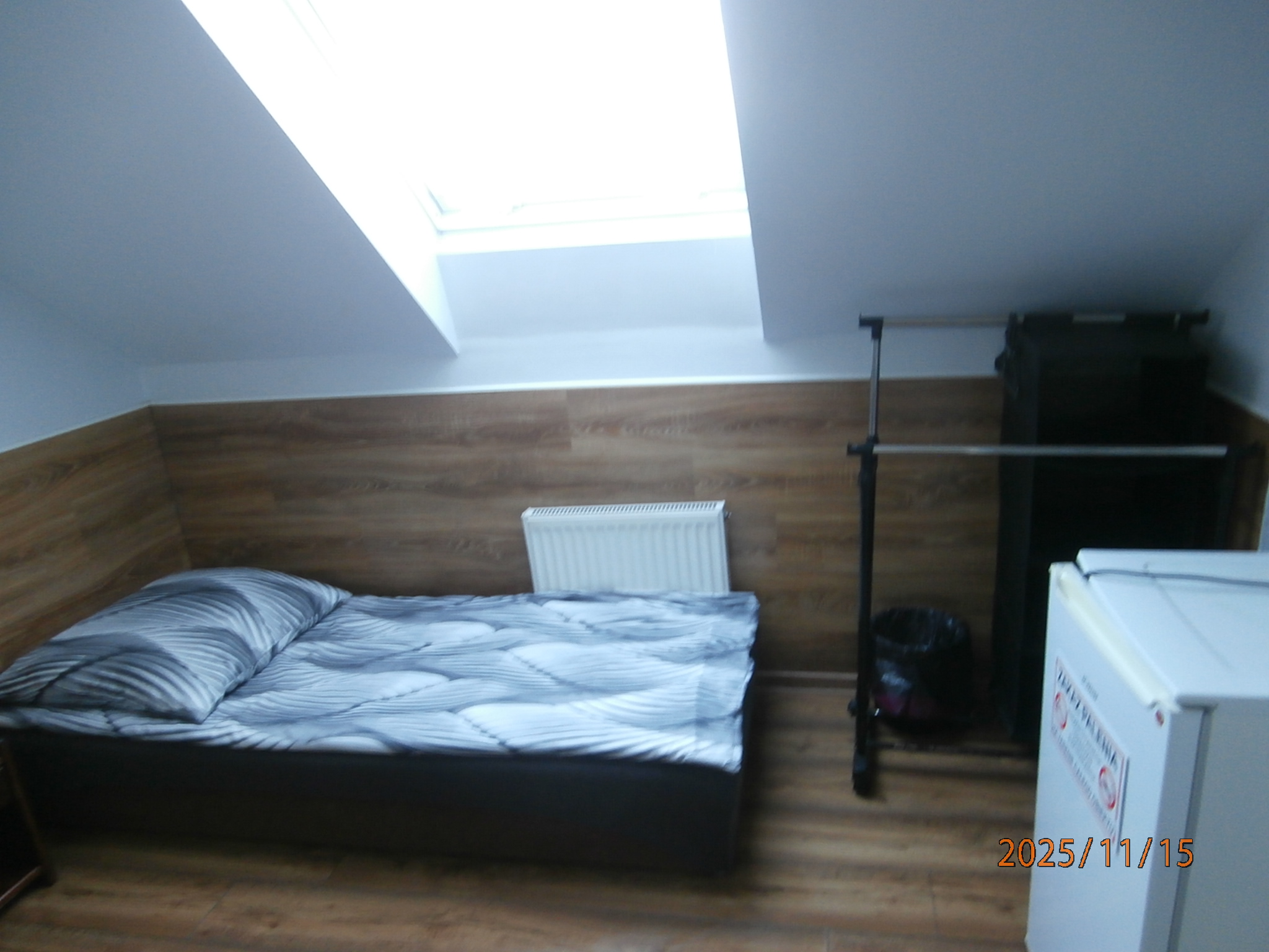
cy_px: 476
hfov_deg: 71.6
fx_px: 880
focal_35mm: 24
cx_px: 634
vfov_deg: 56.8
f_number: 3
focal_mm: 4.2
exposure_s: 1/5
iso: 200
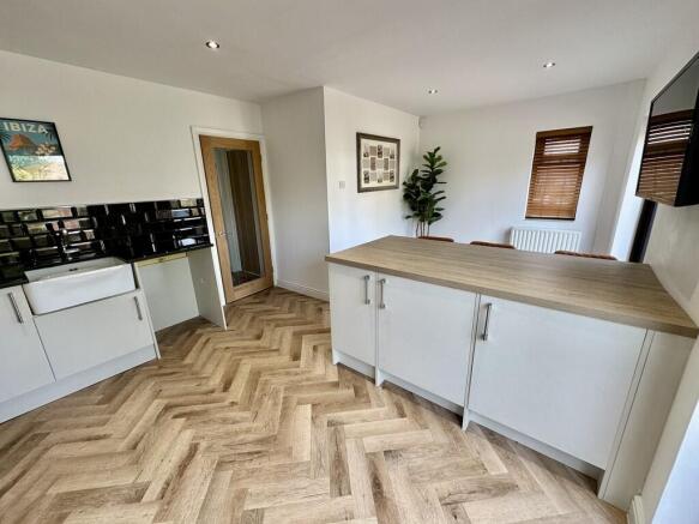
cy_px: 262
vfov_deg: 85.7
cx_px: 350
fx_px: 283
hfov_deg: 102.1
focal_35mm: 14
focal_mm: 2.22
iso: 80
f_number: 2.2
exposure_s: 1/100
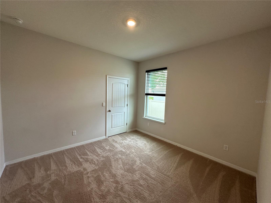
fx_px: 110
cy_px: 102
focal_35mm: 14
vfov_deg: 85.7
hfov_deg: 102.1
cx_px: 136
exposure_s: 1/120
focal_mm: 2.22
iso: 200
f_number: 2.2
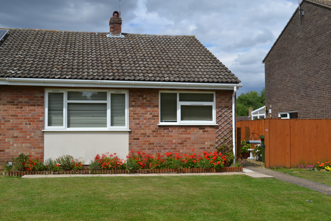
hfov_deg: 49.6
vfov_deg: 34.2
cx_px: 166
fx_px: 359
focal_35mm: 39
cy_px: 110
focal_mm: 26
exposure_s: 1/250
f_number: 8
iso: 100
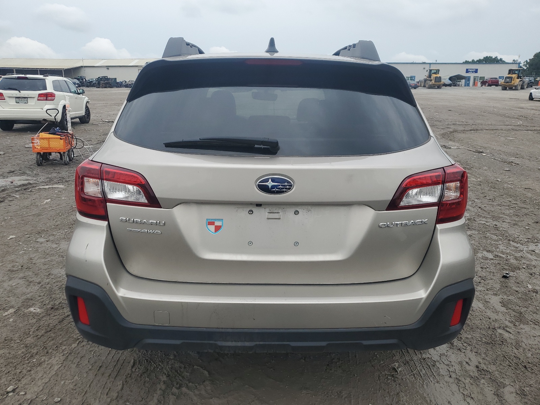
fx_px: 406
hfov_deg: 67.3
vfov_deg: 53.1
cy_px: 202
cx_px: 270
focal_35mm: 26
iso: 50
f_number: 1.5
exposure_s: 1/2000
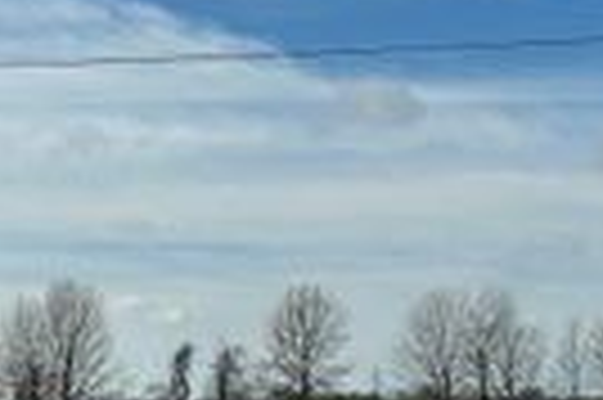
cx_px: 184
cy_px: 272
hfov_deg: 20.1
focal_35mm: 101
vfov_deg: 13.5
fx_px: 1690
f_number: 1.5
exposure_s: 1/8000
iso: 50
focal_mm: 5.7
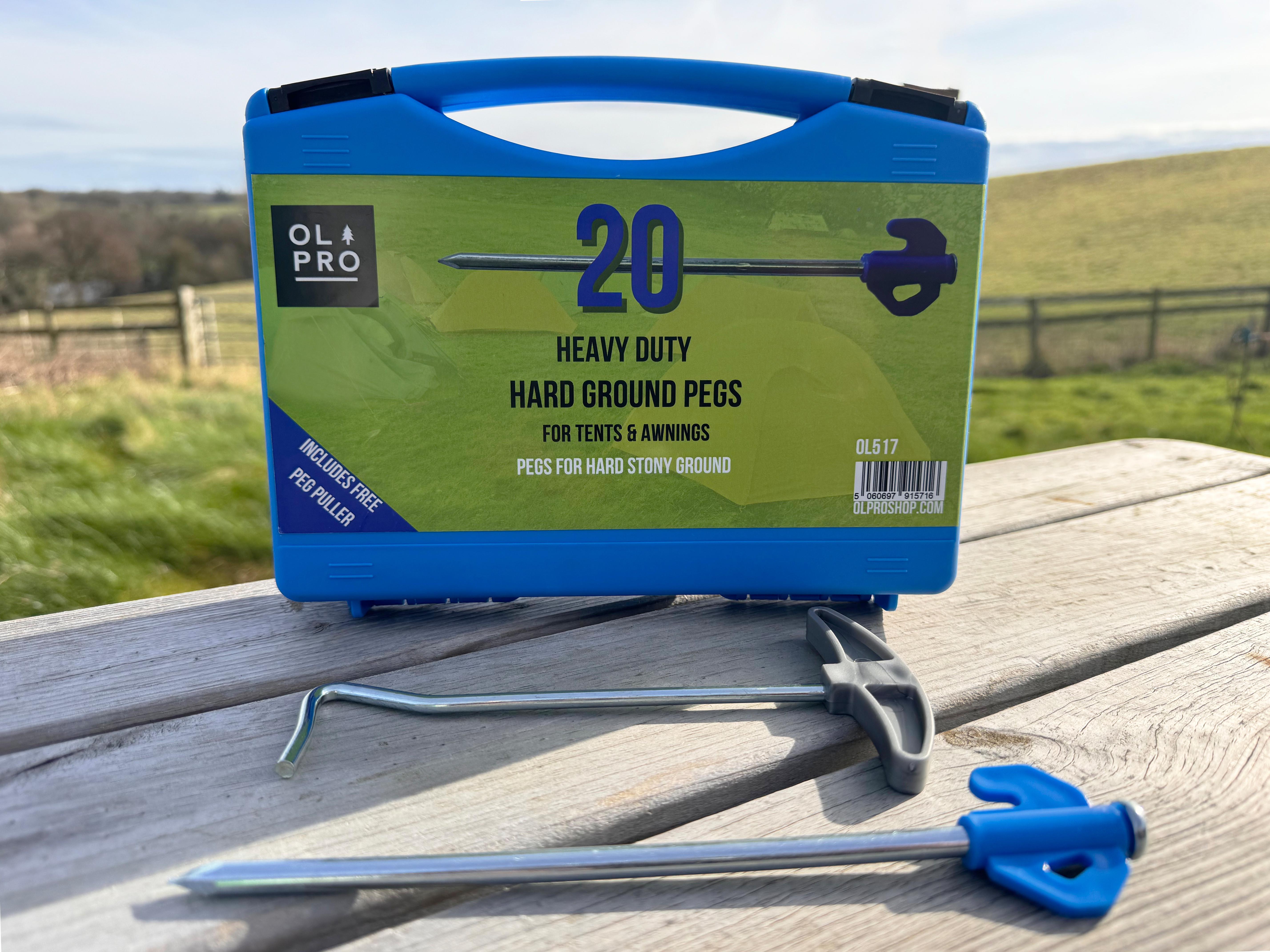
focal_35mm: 24
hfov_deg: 71.6
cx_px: 635
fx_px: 881
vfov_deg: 56.8
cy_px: 476
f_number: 1.78
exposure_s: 1/2833
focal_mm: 6.86
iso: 80
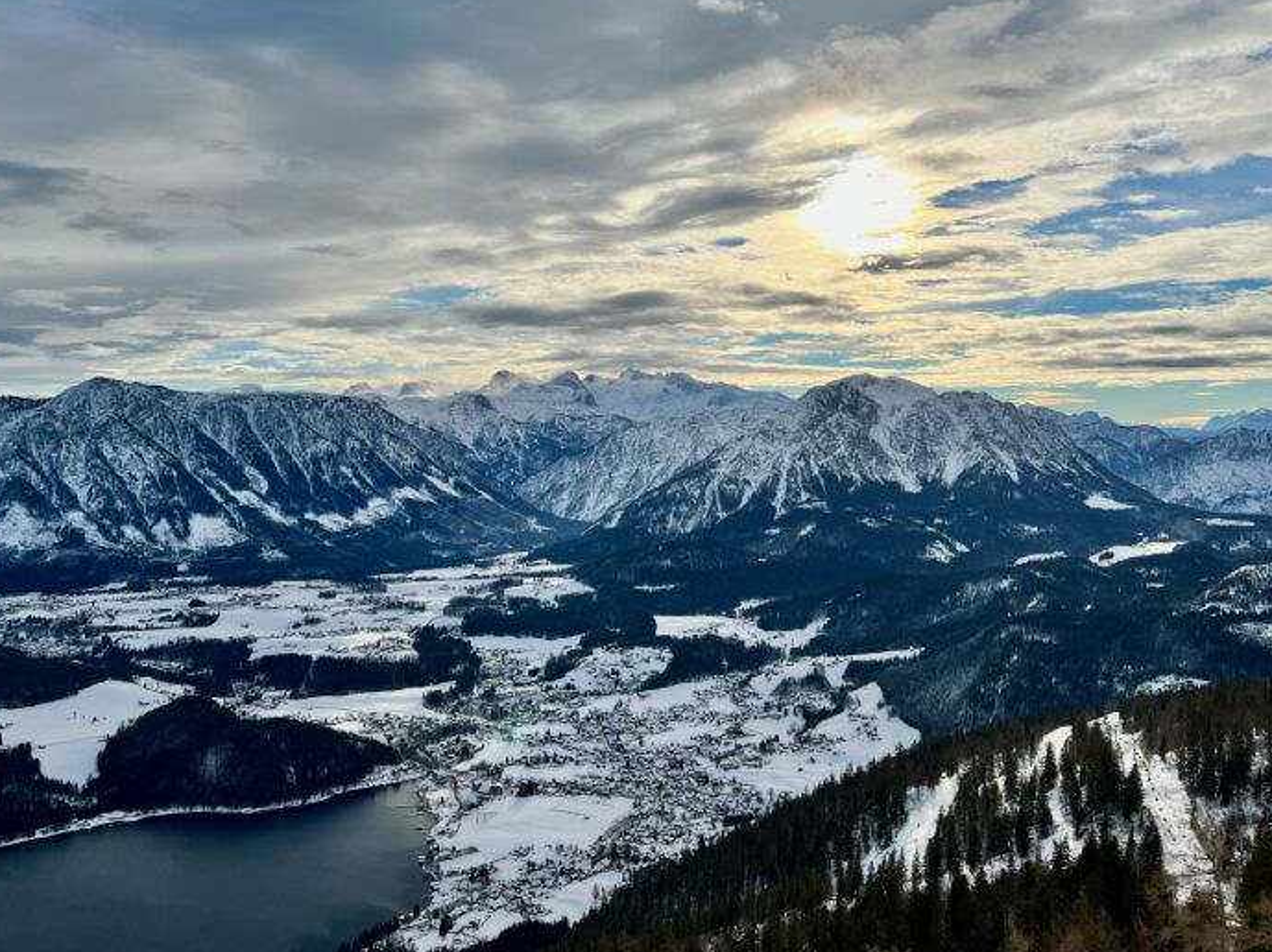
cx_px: 687
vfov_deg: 48.2
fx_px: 1065
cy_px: 450
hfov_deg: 61.6
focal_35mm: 29
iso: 50
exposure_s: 1/12658
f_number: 1.5
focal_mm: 5.7
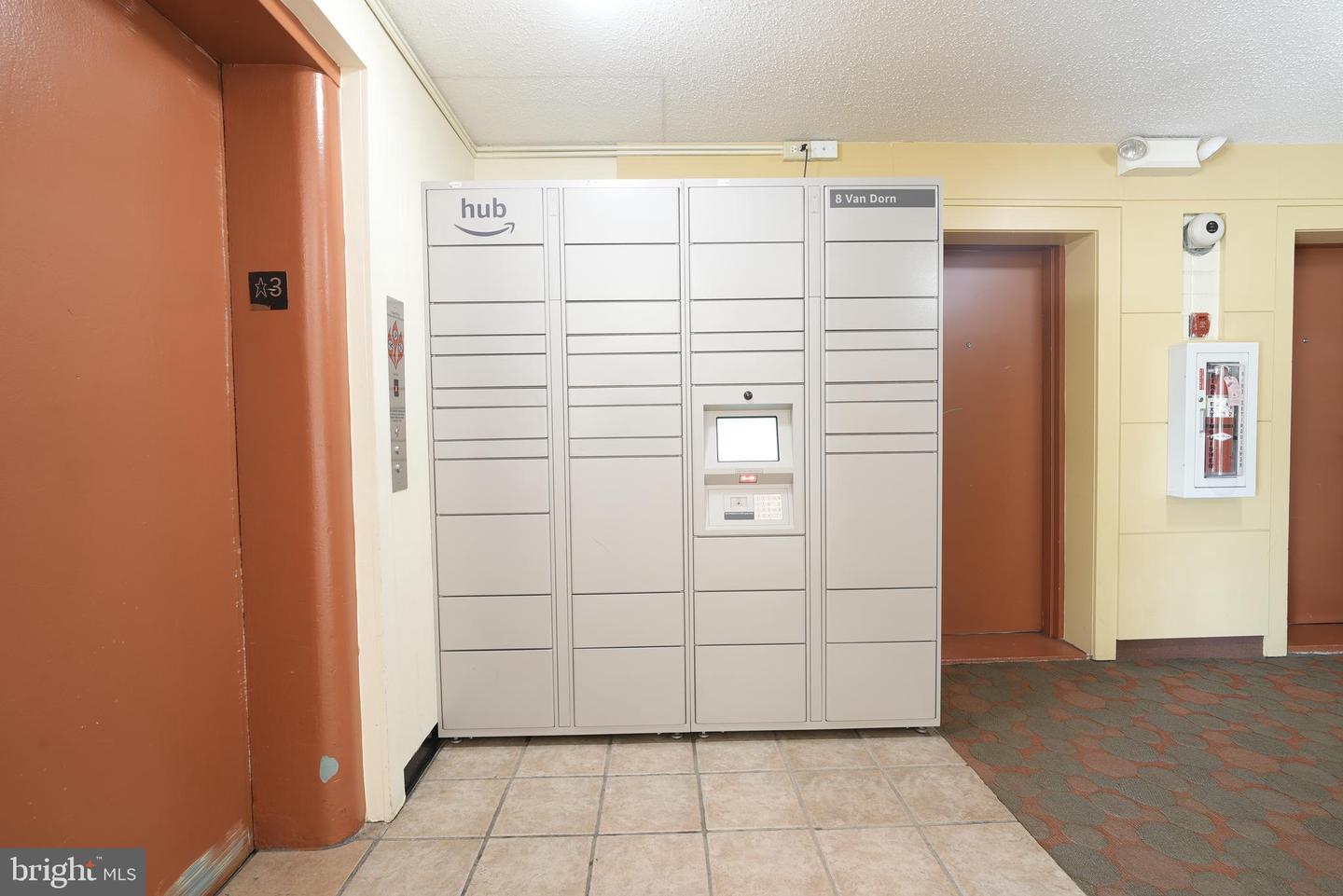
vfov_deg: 73.8
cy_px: 448
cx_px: 672
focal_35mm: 16
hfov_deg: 96.7
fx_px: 597
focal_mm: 16
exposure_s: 6
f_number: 8
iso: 100
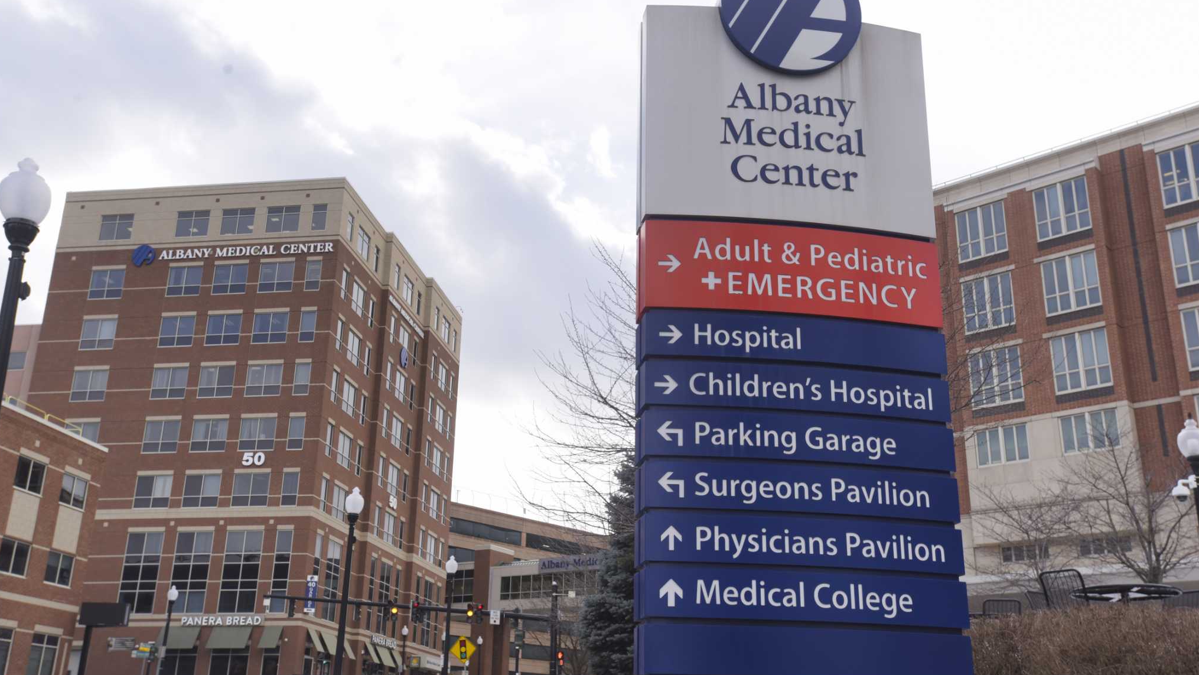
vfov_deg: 32.0
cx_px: 598
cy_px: 360
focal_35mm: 37
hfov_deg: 54.0
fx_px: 1176
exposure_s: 1/200
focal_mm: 35
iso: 320
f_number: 8
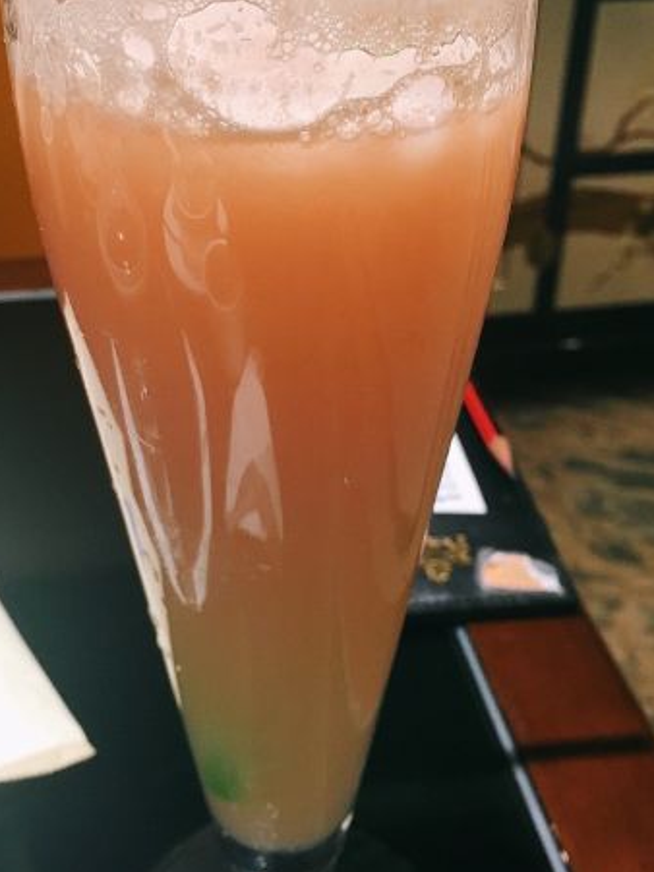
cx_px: 311
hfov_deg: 32.2
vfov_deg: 42.1
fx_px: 1134
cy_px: 427
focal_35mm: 45
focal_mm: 4.15
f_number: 2.2
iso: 125
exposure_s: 1/33
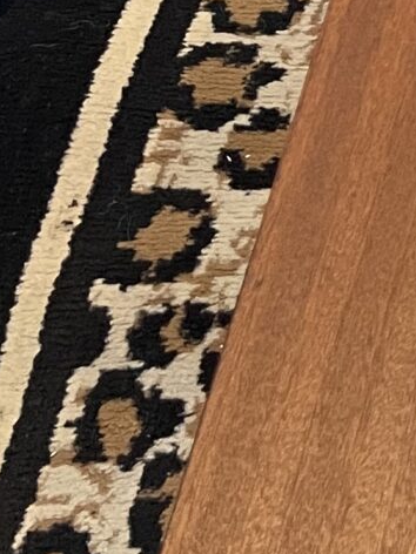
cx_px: 1109
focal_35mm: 141
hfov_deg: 9.1
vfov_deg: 12.4
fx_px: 2259
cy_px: -529
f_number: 1.6
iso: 250
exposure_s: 1/60
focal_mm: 4.2
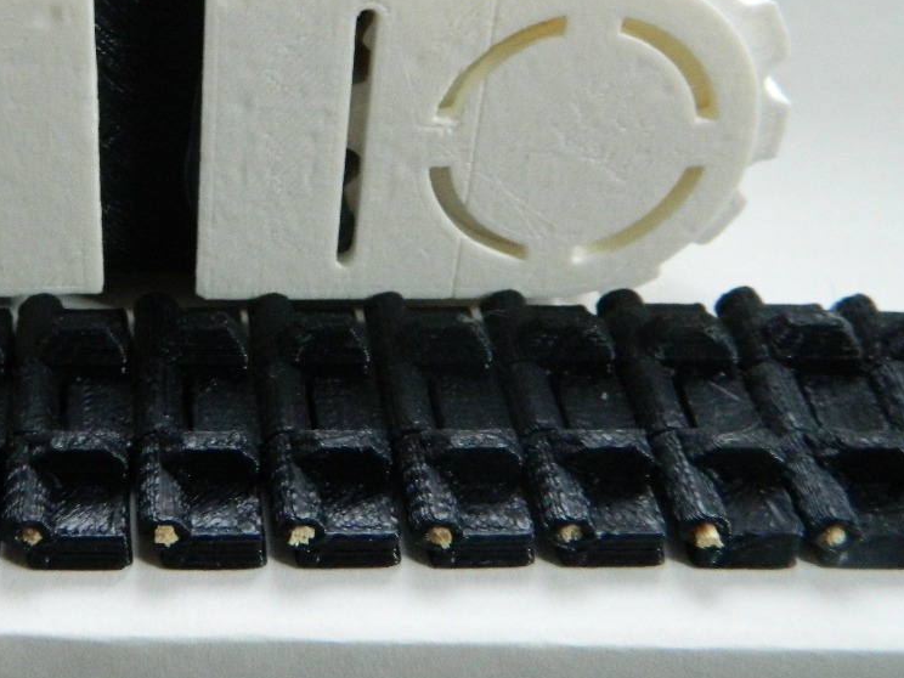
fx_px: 1567
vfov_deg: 24.3
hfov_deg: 31.0
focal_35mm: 60
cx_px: 130
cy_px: 215
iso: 400
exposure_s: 1/15
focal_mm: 5.6
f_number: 3.2
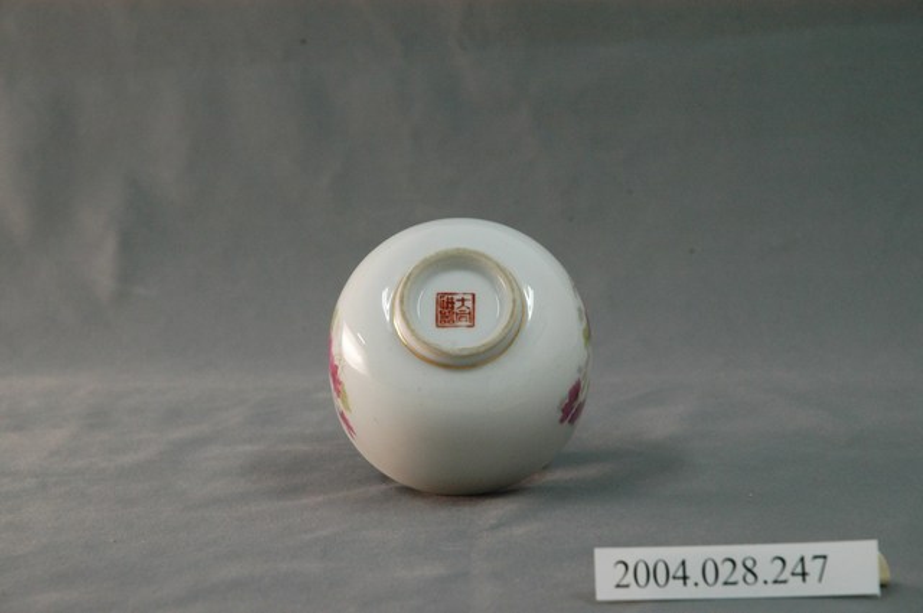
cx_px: 462
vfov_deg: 13.0
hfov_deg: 19.5
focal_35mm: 105
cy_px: 306
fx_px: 2689
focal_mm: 70
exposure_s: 1/25
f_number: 8
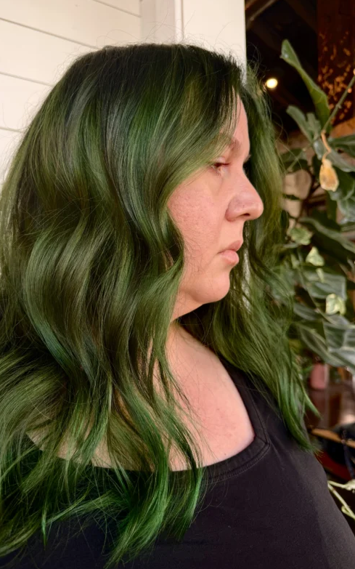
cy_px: 283
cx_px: 152
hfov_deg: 47.4
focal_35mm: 26
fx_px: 403
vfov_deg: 70.4
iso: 100
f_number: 1.78
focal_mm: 6.76
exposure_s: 1/120
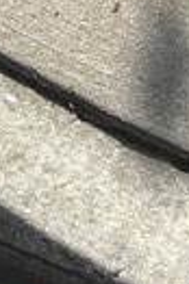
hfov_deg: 6.5
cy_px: -555
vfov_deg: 8.3
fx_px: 1666
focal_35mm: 211
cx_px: -24
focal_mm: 5.96
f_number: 1.6
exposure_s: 1/1399
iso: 50
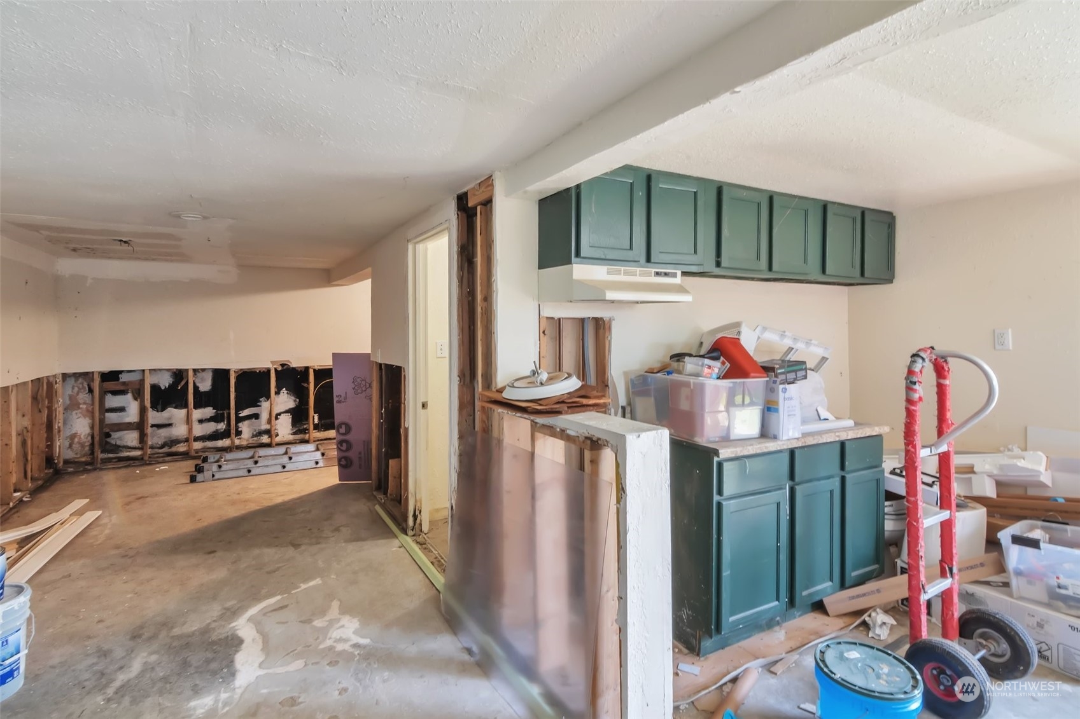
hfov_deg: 95.0
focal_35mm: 16
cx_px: 540
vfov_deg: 72.0
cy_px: 360
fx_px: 495
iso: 400
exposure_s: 1.3
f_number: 22
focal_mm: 11
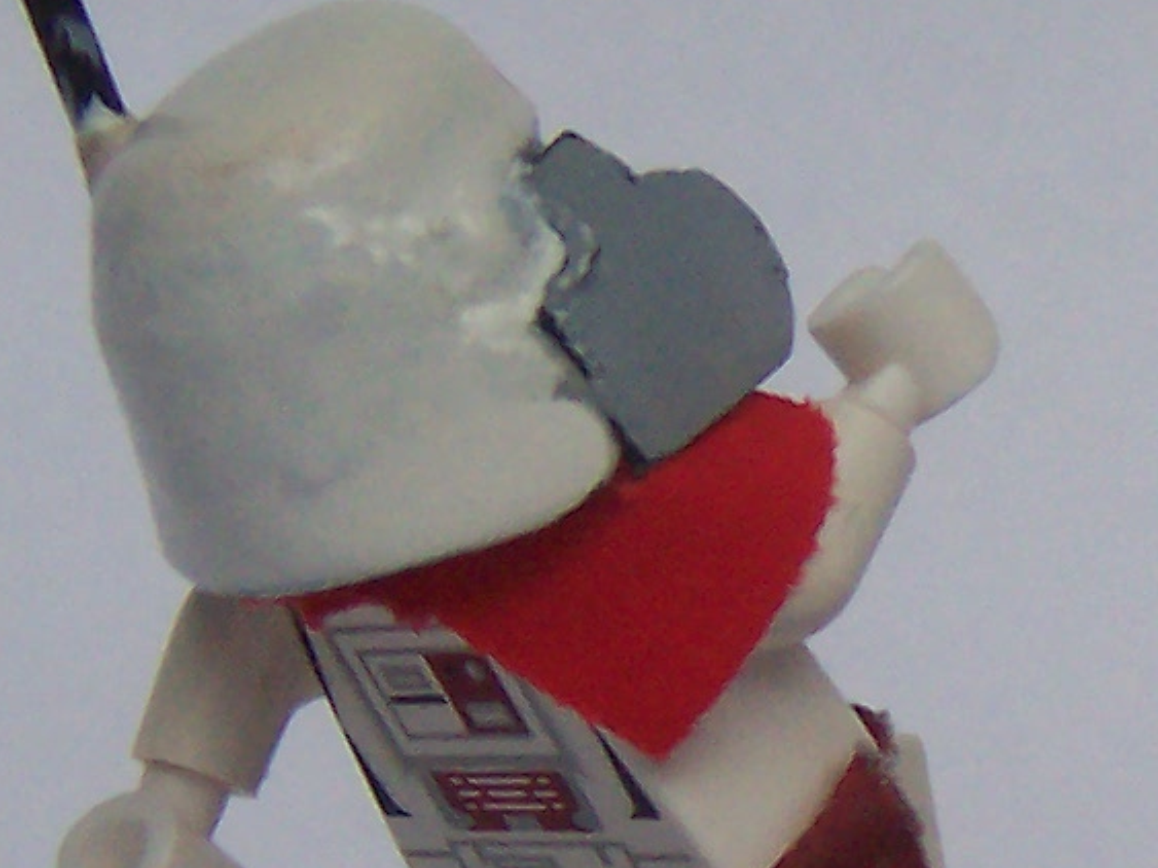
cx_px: 1407
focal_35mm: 130
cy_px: 812
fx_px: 4348
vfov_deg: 11.3
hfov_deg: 14.7
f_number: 2.8
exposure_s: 1/30
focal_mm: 5.6
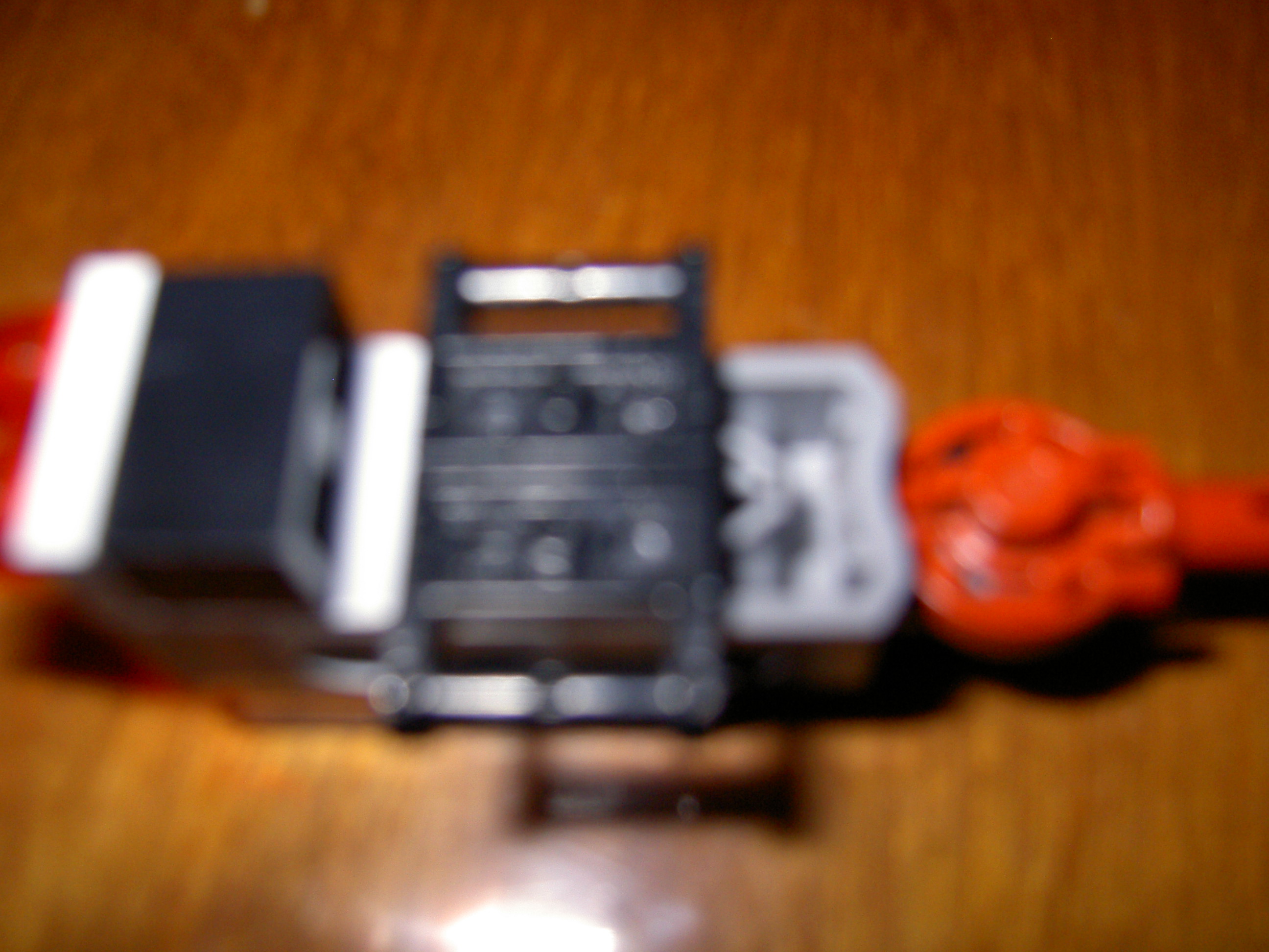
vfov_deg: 41.8
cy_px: 476
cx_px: 634
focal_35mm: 34
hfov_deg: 54.0
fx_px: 1246
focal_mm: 5.6
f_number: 2.8
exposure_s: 1/60
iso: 100
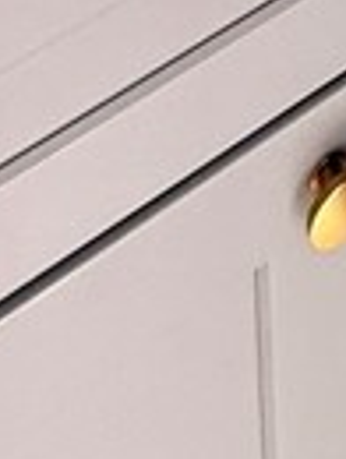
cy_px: -1225
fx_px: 1461
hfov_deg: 9.1
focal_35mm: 110
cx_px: 1200
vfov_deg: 9.1
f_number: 2.2
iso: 50
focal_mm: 2.22
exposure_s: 1/99
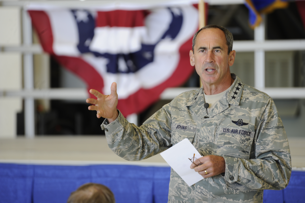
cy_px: 102
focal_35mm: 340
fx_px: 2879
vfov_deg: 4.0
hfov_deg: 6.1
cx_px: 152
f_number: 5.3
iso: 500
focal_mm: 340
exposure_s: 1/60
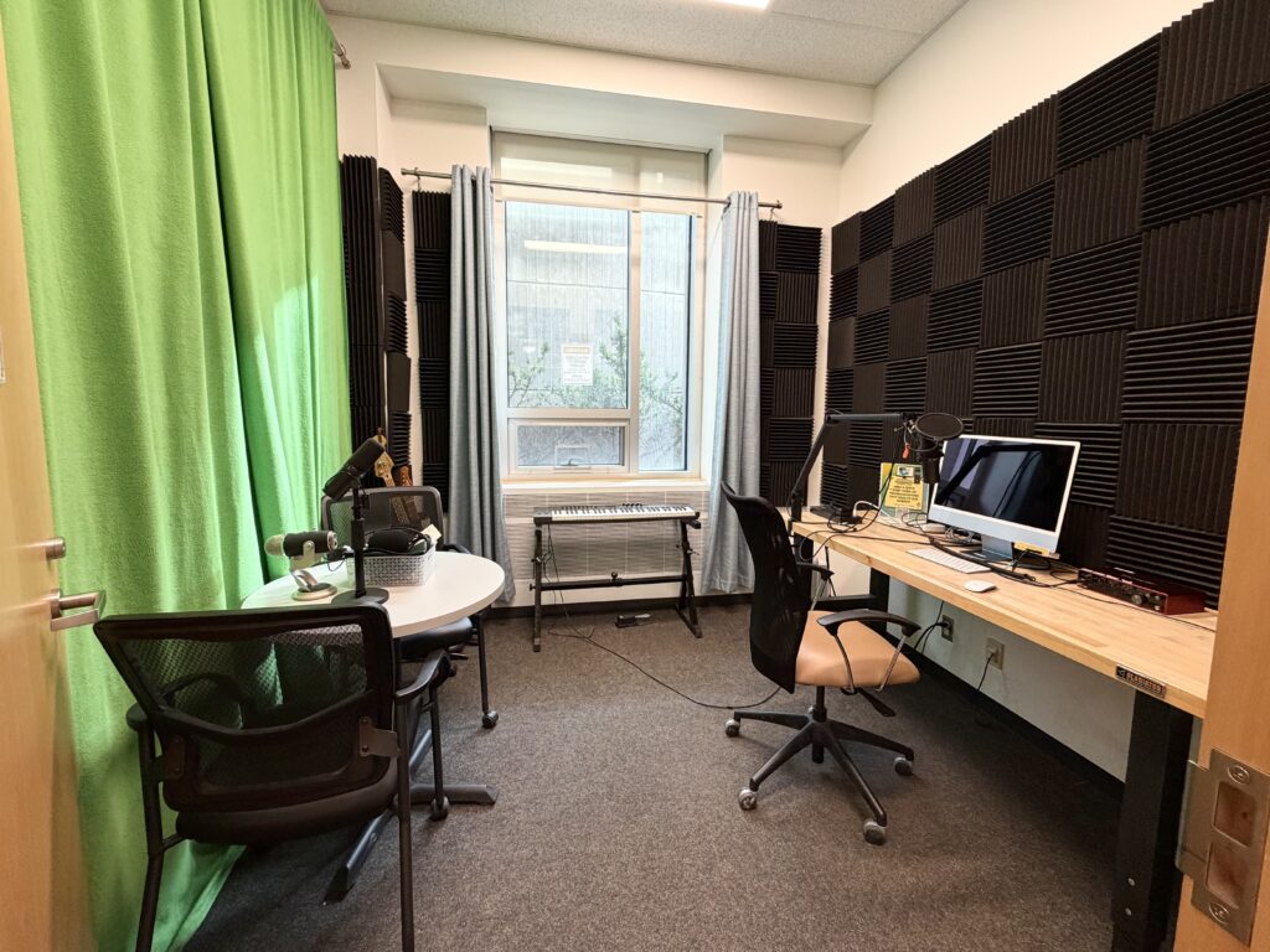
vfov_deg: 85.7
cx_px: 635
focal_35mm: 14
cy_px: 476
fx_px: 514
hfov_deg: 102.1
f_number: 2.2
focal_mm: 2.22
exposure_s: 1/60
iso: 250
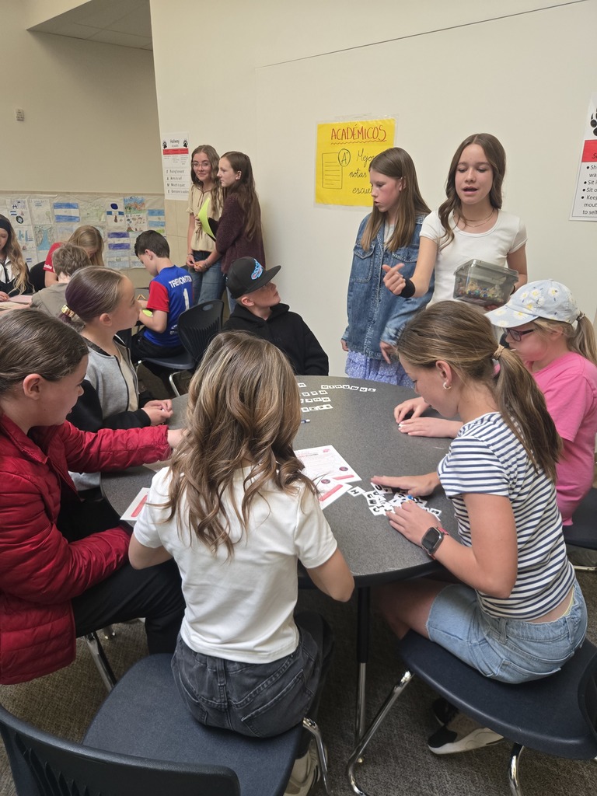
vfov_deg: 73.9
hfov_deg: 58.9
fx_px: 529
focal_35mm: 23
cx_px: 298
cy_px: 398
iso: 320
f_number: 1.8
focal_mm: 5.4
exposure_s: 1/120
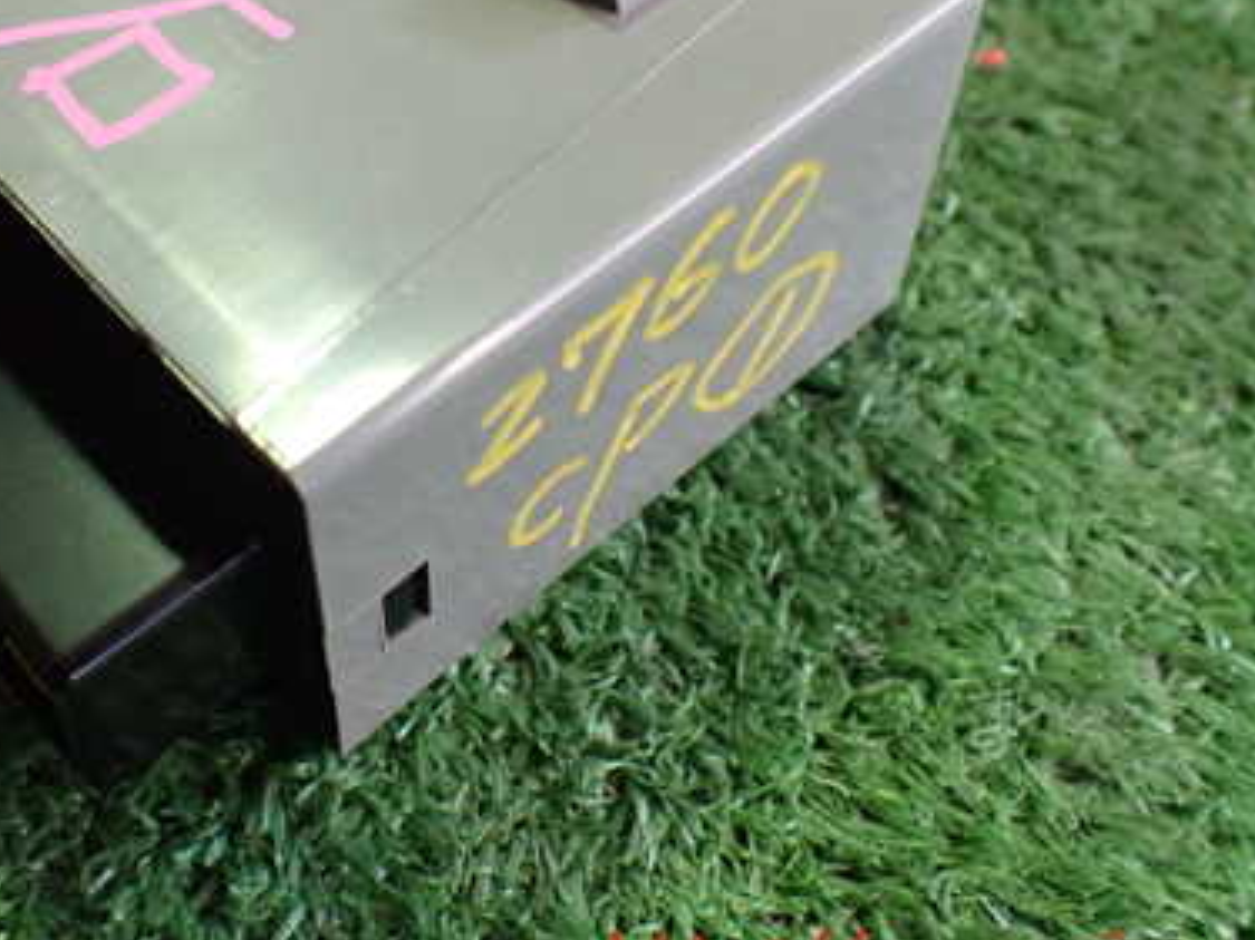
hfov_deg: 38.9
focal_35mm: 48
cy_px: 254
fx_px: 1740
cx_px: 361
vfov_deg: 29.8
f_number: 2.3
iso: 800
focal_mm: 5.4
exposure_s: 1/100
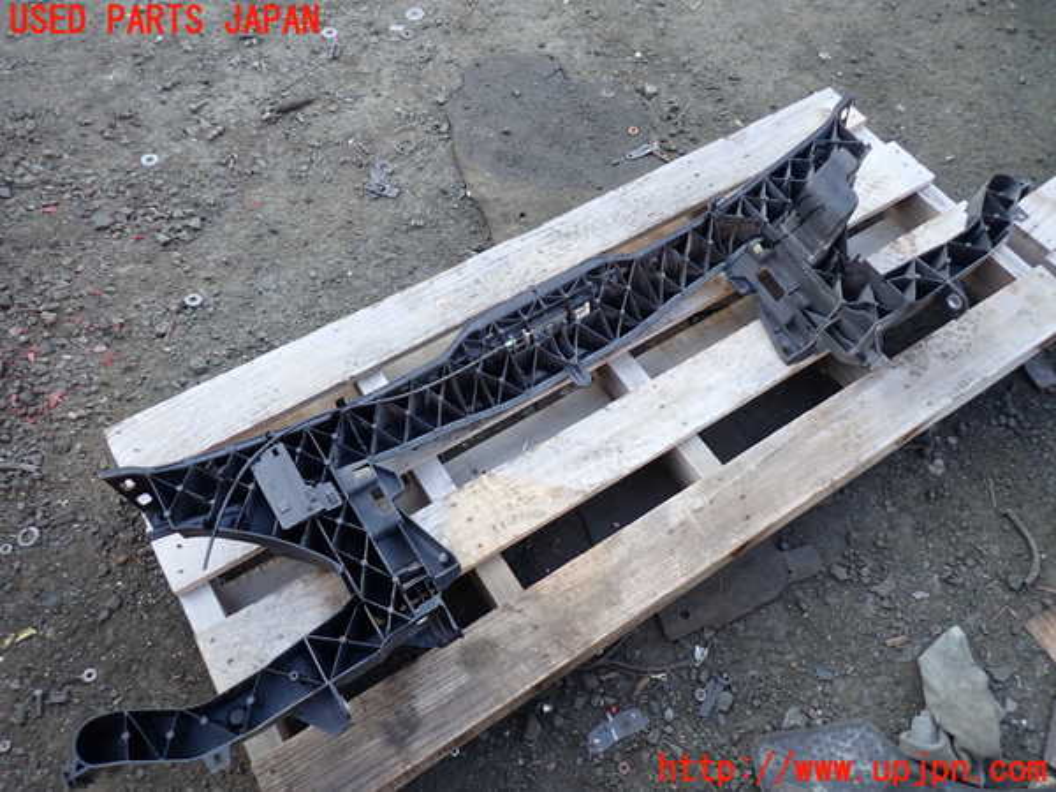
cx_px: 528
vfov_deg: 54.9
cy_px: 396
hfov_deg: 69.4
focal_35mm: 25
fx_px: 763
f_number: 2
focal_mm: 4.5
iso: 100
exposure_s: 1/60
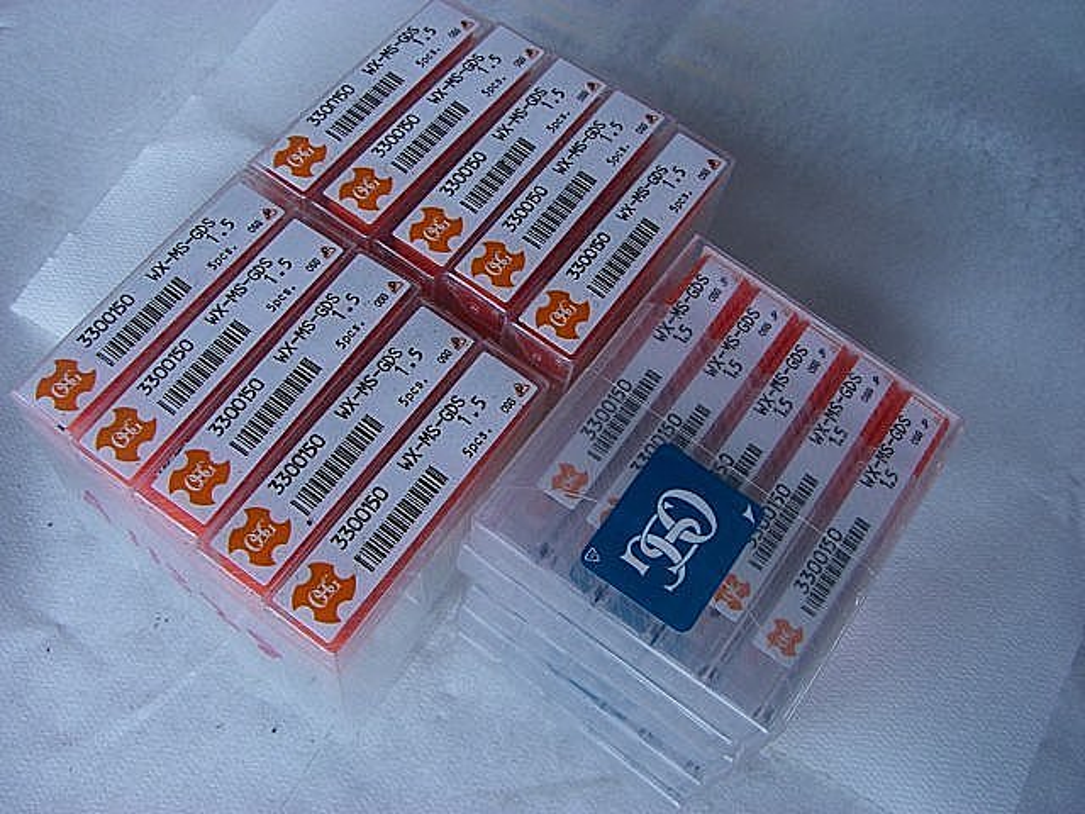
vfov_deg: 37.7
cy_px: 407
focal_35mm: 38
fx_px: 1191
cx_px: 542
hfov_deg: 49.0
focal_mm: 6.2
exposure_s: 1/80
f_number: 2.7
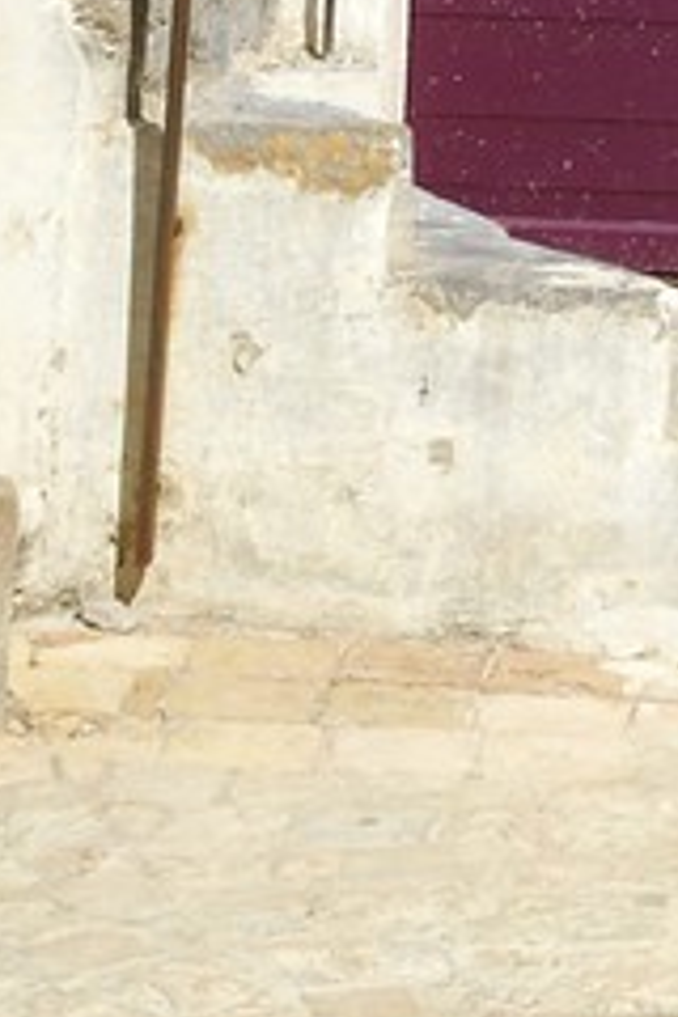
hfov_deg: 8.1
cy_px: -1763
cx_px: 1479
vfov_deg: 10.3
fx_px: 4520
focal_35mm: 160
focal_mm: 24
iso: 200
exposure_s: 1/320
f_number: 11
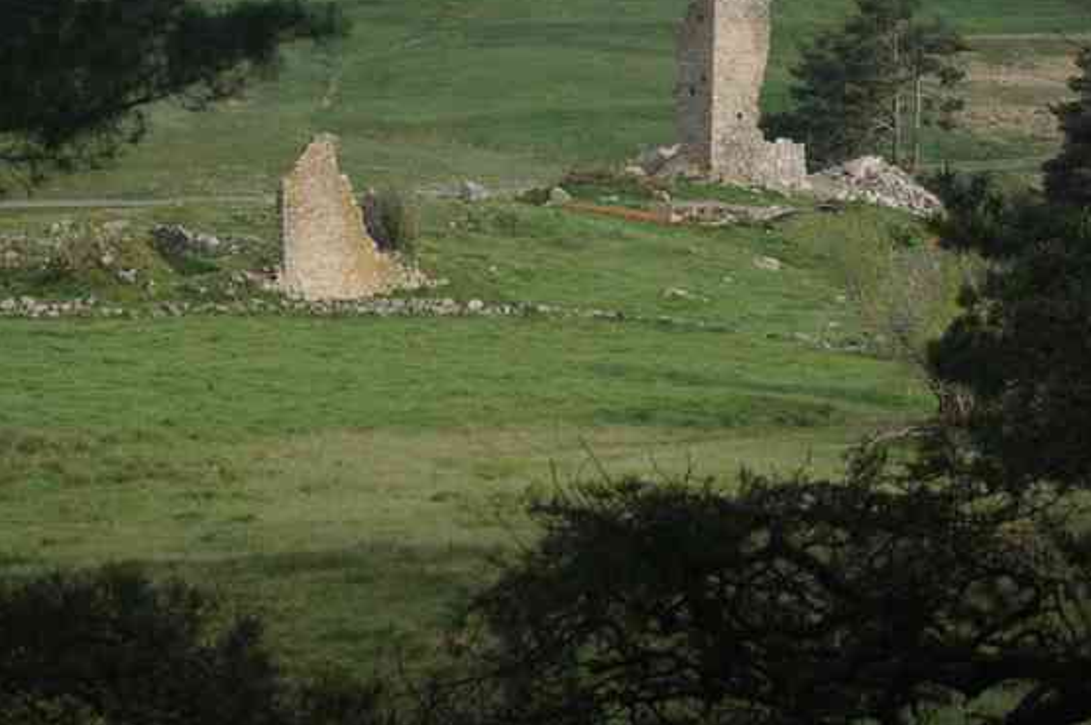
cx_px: 572
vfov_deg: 9.2
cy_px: 75
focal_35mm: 149
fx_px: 4508
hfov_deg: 13.8
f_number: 8
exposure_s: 1/125
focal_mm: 55
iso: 100
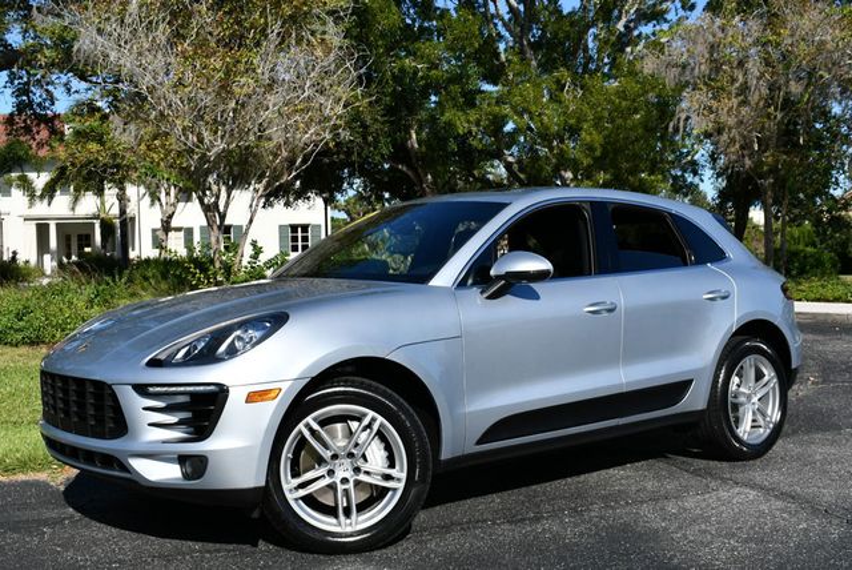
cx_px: 426
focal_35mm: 44
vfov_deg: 30.6
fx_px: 1042
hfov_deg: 44.5
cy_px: 285
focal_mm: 22
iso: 100
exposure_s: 1/320
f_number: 9
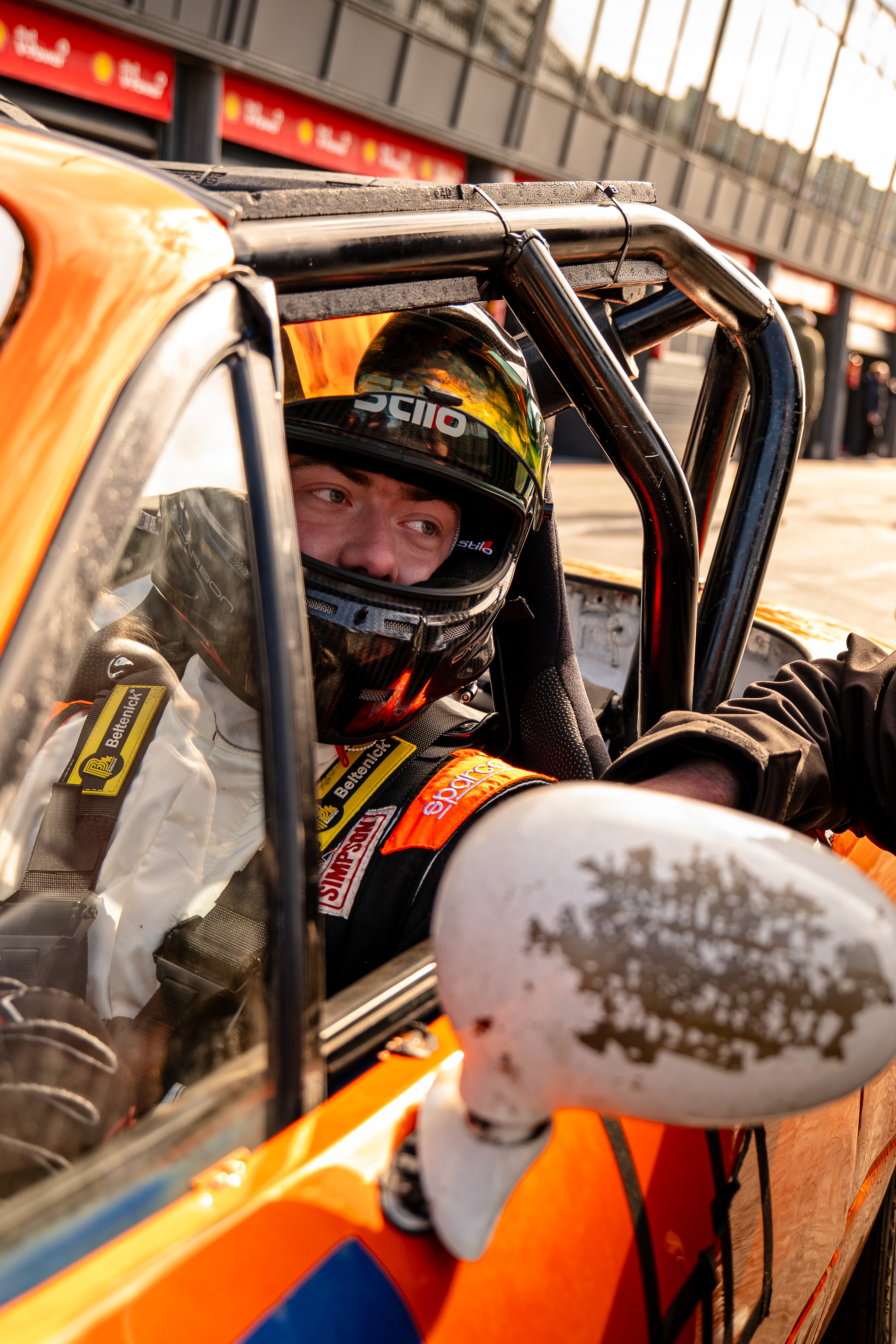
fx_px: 1792
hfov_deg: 28.1
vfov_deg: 41.1
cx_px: 478
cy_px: 677
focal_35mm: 48
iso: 125
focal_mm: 41
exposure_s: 1/125
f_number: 4.8
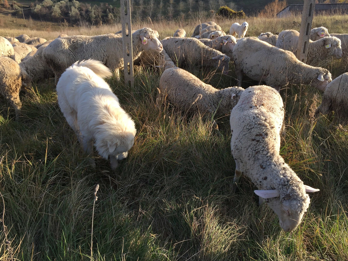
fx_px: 302
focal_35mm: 30
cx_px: 177
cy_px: 133
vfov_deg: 46.8
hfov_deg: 60.0
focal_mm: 4.15
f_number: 2.2
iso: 32
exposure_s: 1/501
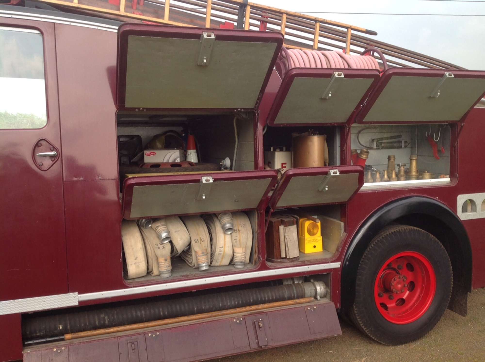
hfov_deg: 52.7
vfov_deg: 40.6
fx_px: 490
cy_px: 181
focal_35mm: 35
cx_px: 242
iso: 50
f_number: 2.4
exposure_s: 1/570
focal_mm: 4.28
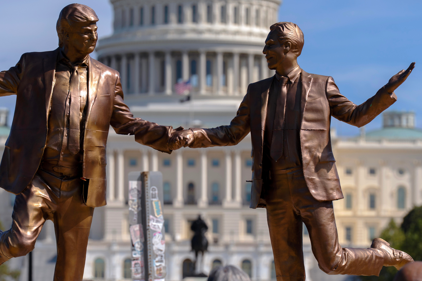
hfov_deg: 9.4
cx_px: 176
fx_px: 2579
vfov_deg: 6.2
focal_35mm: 220
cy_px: 129
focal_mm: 182
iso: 100
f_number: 6.3
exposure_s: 1/800
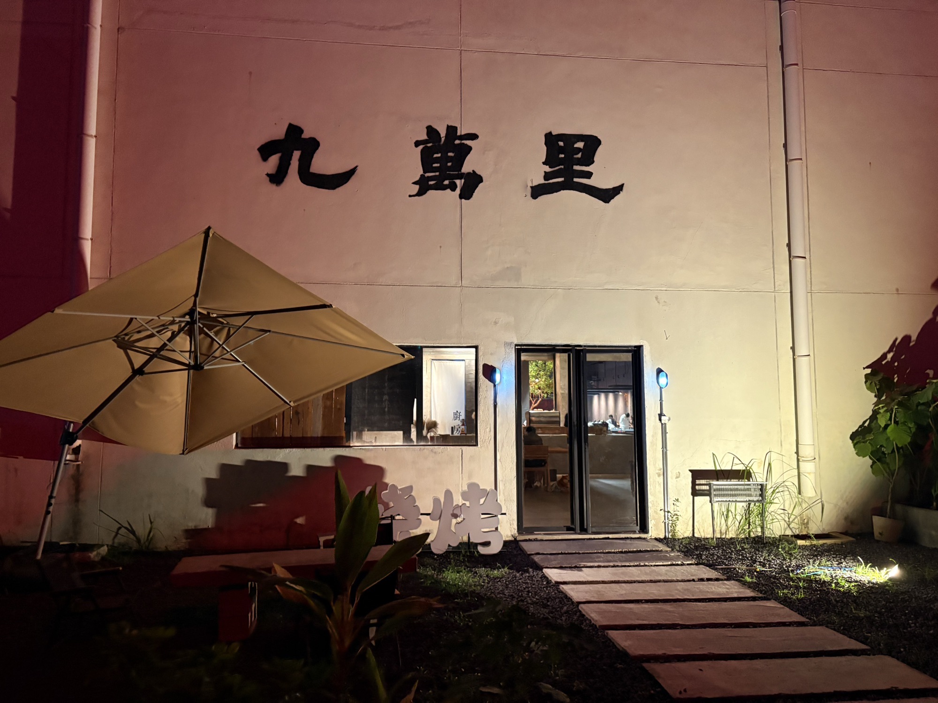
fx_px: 705
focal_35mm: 26
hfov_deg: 67.3
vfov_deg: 53.1
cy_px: 352
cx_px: 469
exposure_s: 1/33
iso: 500
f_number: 1.6
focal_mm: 5.96
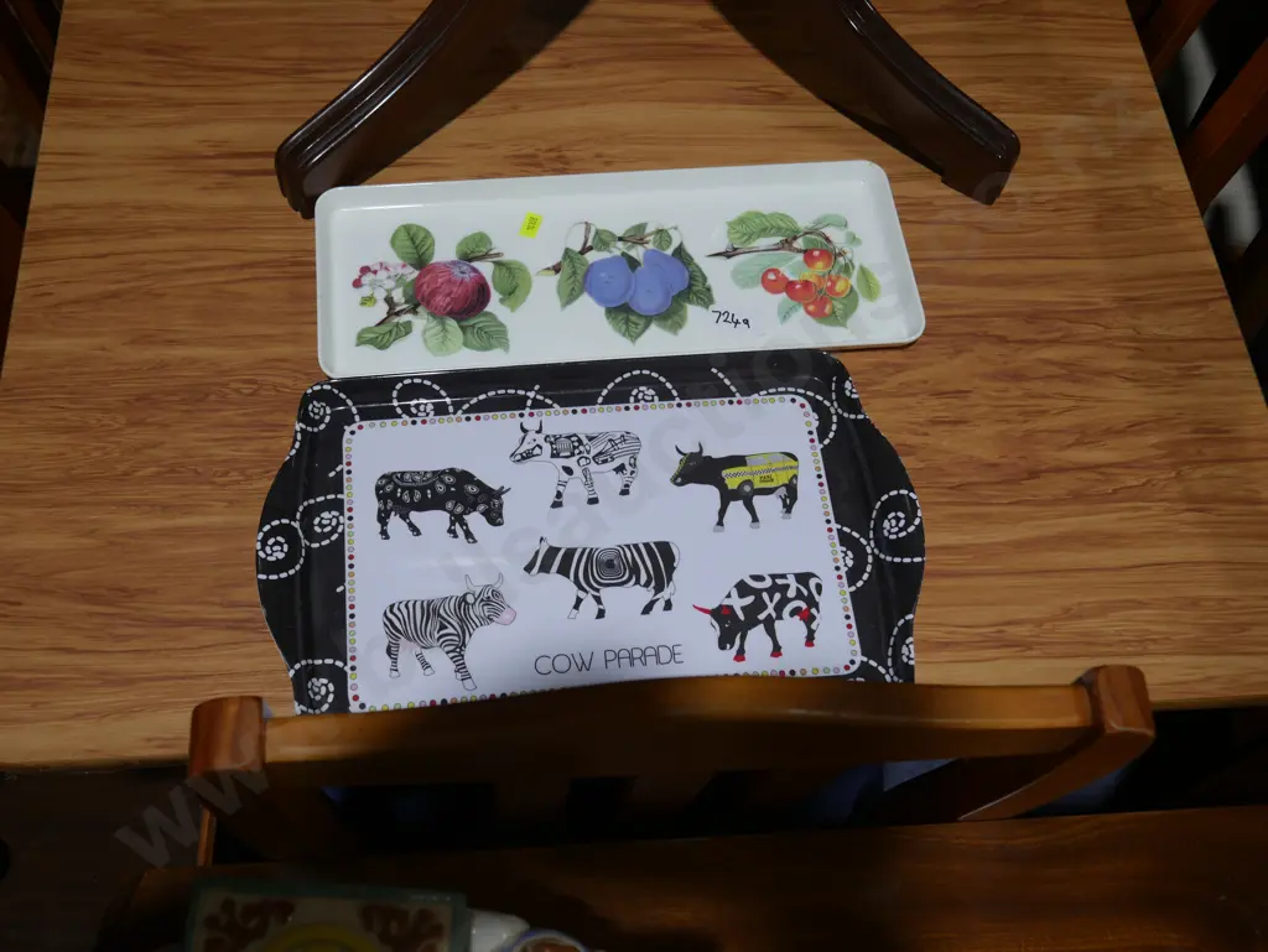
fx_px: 1393
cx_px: 634
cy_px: 476
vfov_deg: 37.8
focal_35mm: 38
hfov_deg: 49.0
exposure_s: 1/100
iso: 200
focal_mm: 19
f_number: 4.1
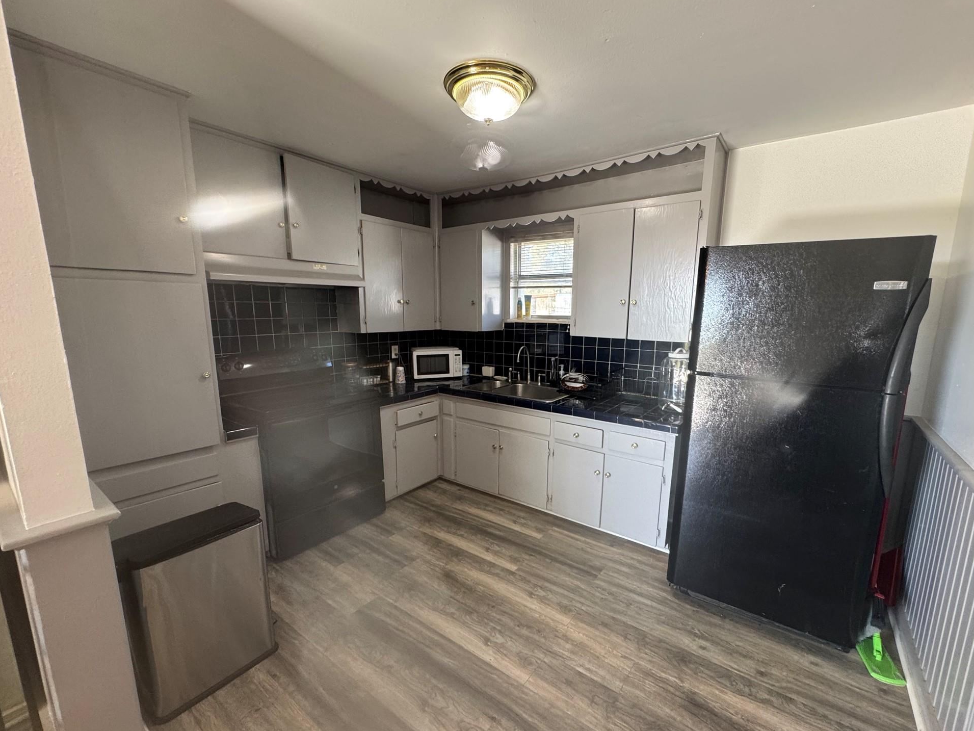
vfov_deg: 81.7
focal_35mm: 15
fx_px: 422
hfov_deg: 98.1
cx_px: 505
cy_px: 384
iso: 200
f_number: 2.2
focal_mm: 2.22
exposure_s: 1/60
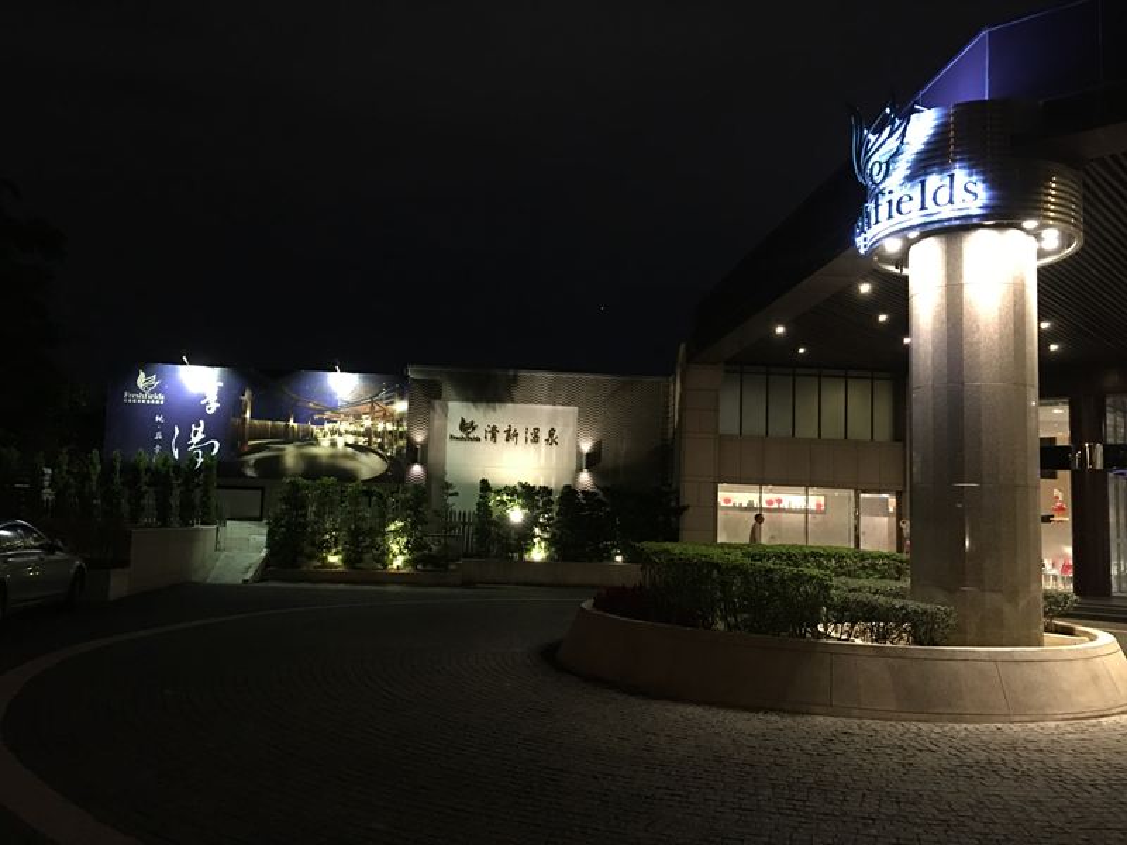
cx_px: 564
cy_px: 422
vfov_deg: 48.2
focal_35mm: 29
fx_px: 944
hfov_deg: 61.7
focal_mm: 4.15
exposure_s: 1/4
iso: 80
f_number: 2.2
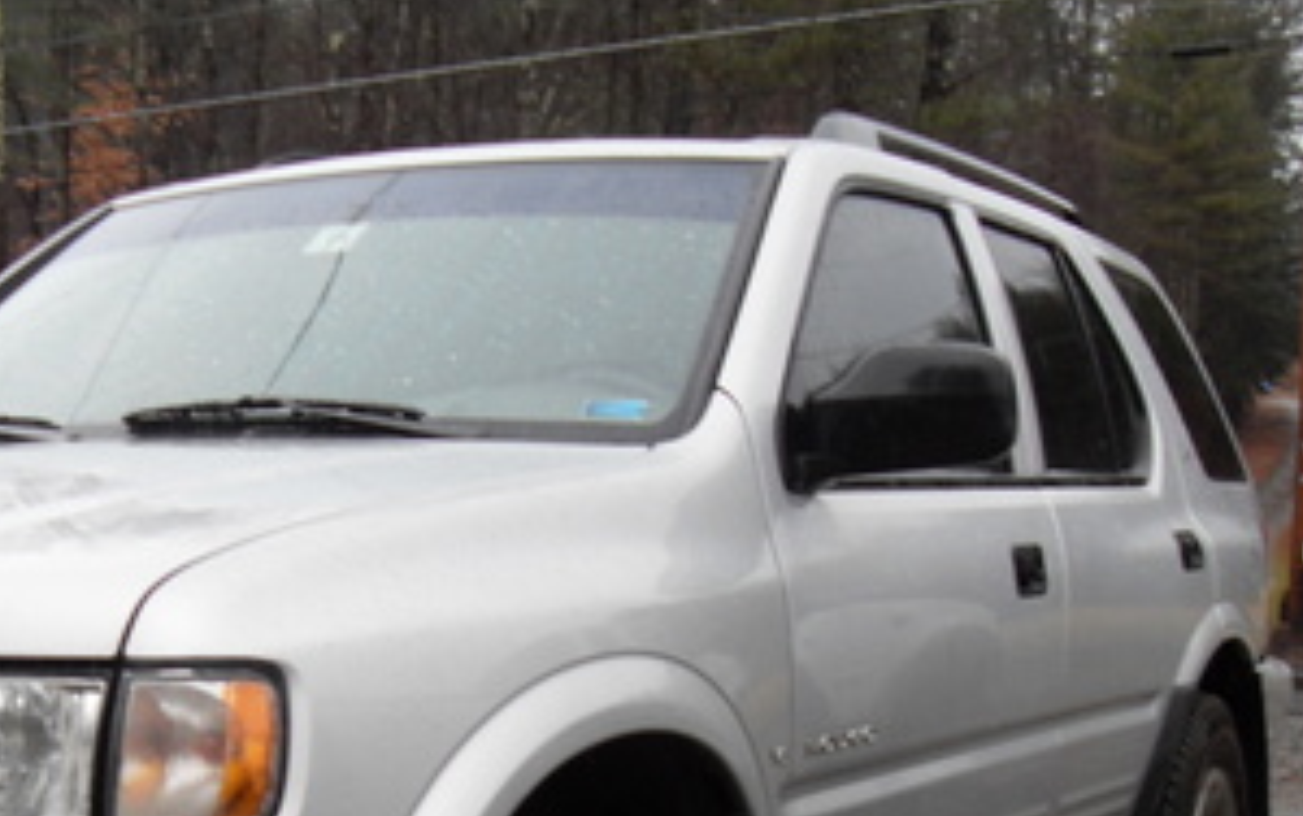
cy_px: 816
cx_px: 571
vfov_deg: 19.7
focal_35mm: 64
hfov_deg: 31.9
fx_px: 2274
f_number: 2.8
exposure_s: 1/125
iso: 80
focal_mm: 6.3
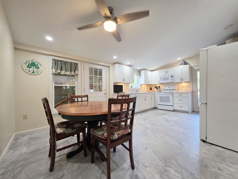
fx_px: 89
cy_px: 90
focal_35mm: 13
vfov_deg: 89.9
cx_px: 119
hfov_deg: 106.2
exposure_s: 1/120
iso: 200
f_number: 1.9
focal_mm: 2.2
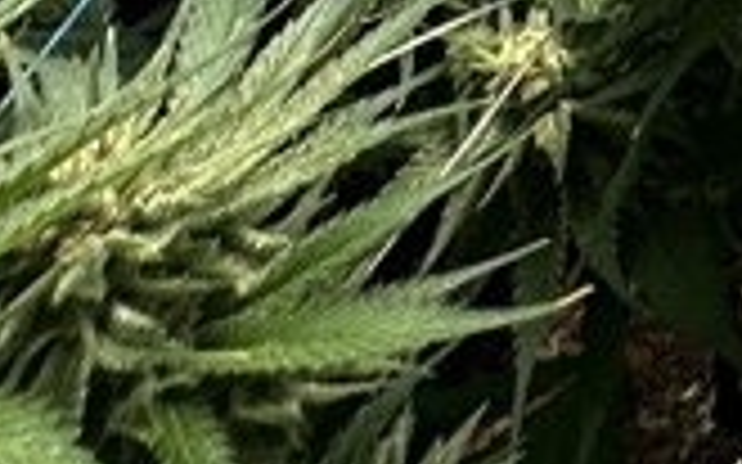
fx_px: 2325
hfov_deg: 14.2
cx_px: 1614
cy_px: -1662
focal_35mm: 115
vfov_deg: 6.9
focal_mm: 2.22
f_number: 2.2
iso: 50
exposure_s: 1/1208
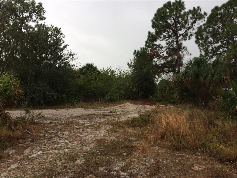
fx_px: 199
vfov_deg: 48.2
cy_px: 89
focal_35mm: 29
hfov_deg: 61.7
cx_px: 118
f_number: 2.2
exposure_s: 1/373
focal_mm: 4.15
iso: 32
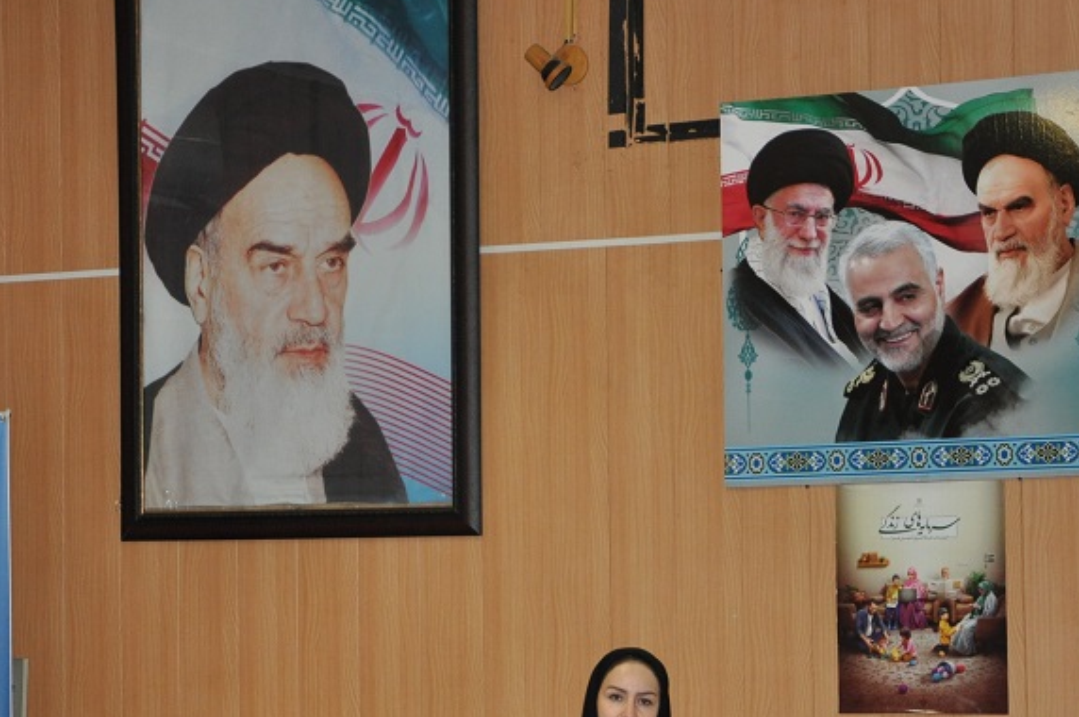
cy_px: 514
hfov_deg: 18.0
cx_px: 410
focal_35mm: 114
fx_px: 3408
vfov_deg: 12.0
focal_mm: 45
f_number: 4.8
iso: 800
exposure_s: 1/60
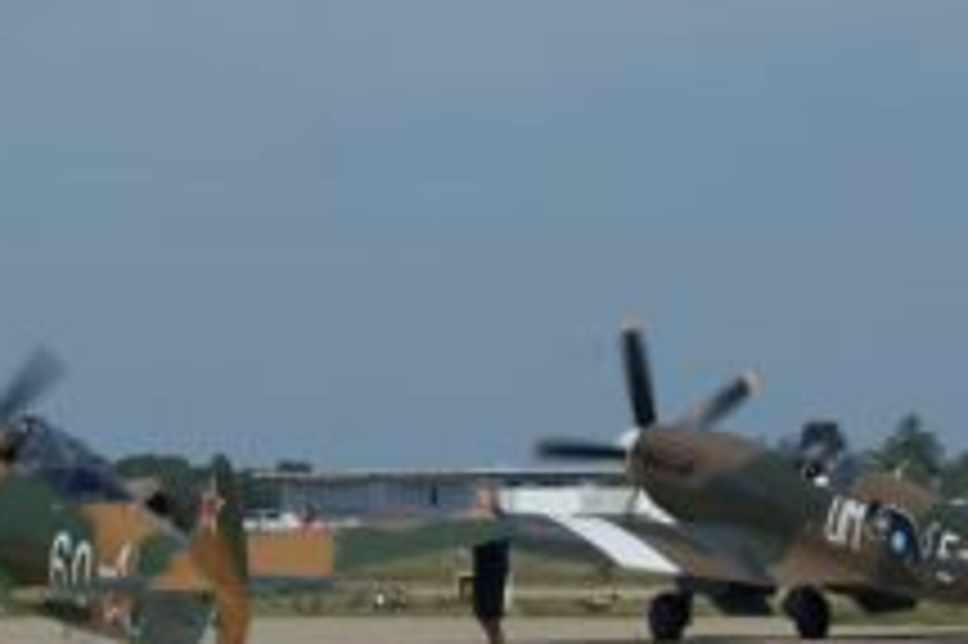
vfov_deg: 4.6
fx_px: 7984
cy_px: 322
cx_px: 666
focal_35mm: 297
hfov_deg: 6.9
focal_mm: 85
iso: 100
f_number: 13
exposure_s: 1/250
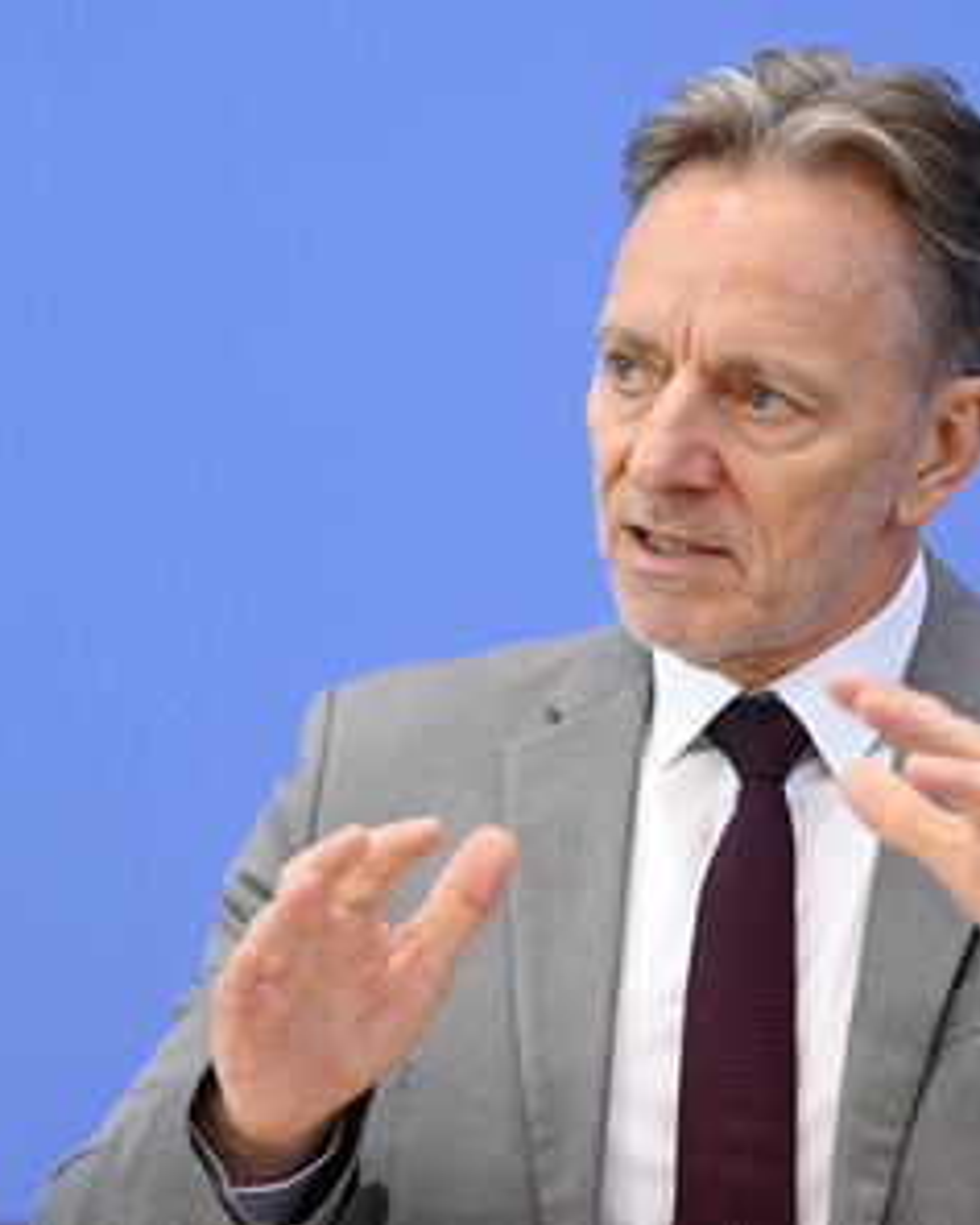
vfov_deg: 12.8
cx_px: 726
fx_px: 5435
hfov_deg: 10.3
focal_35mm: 150
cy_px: 617
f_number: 5.6
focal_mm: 105
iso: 2500
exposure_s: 1/400
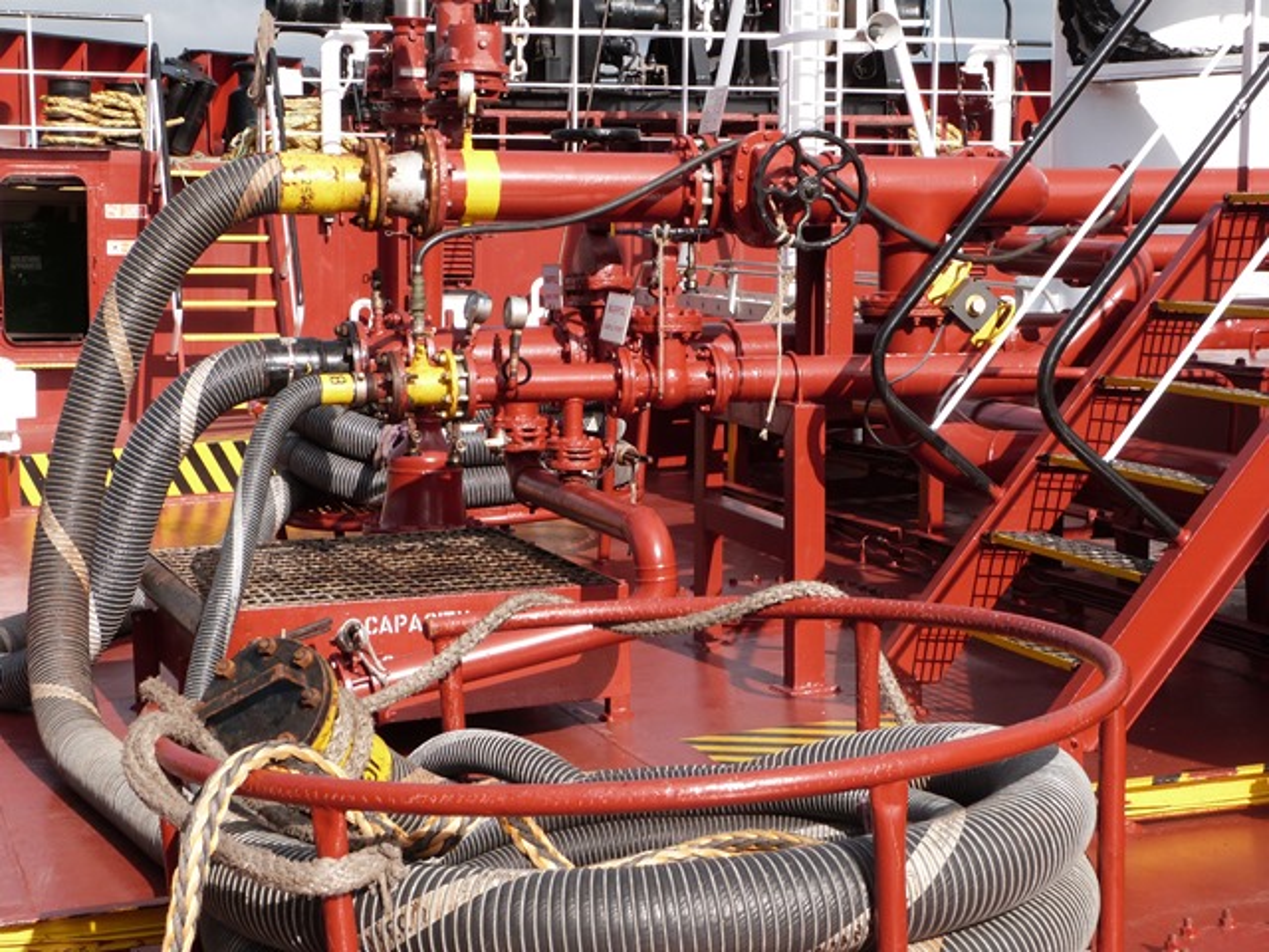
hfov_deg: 27.0
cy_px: 476
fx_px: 2639
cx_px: 634
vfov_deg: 20.4
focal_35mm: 72
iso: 100
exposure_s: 1/400
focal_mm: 12.9
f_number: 5.6
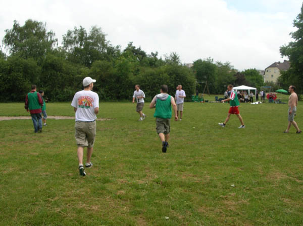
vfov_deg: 39.6
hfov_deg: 51.4
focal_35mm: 36
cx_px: 152
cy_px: 113
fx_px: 315
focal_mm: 6
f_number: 3.7
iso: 50
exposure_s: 1/386
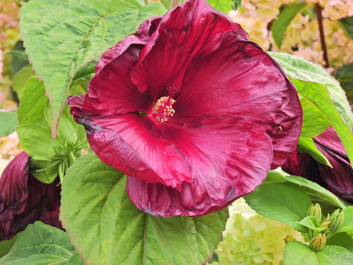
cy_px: 132
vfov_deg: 5.7
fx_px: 2651
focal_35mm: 260
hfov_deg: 7.6
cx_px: 176
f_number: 4.5
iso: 140
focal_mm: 46.4
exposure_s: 1/125
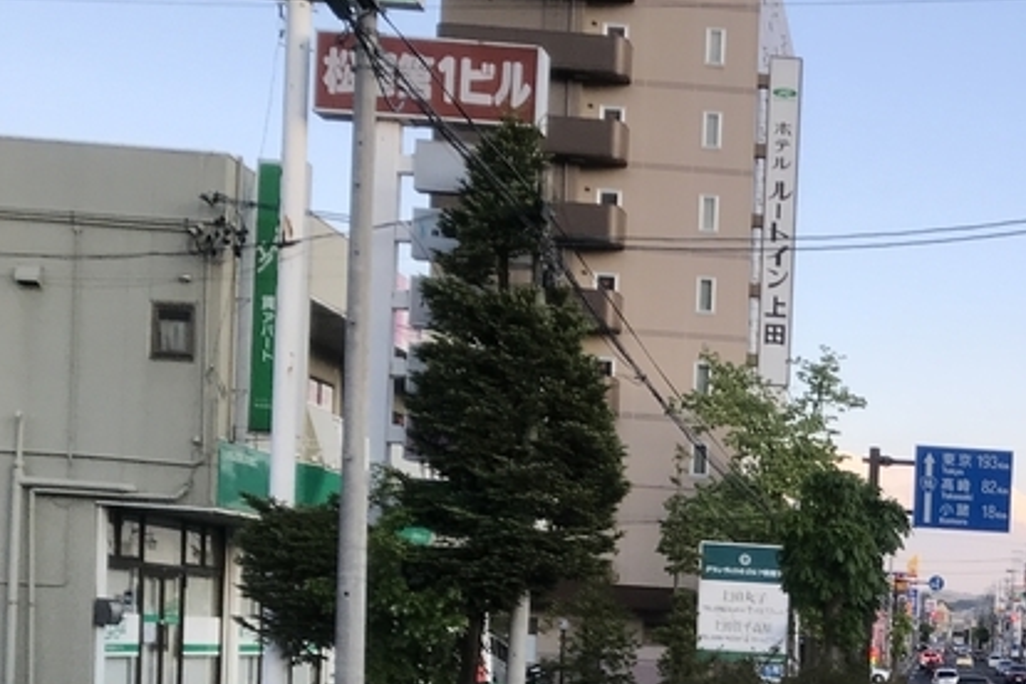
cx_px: 1036
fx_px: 2052
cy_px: 726
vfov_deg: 18.3
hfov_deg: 26.5
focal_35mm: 72
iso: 20
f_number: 1.8
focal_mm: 3.99
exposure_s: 1/538
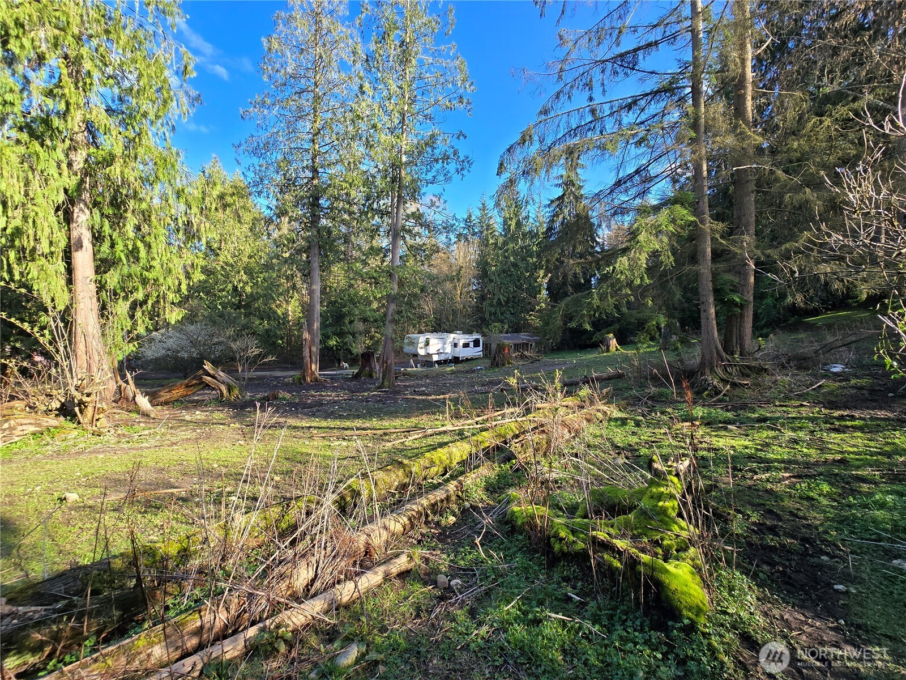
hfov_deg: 106.2
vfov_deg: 89.9
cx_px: 453
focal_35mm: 13
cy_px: 340
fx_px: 340
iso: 50
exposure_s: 1/479
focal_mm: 2.2
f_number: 2.2
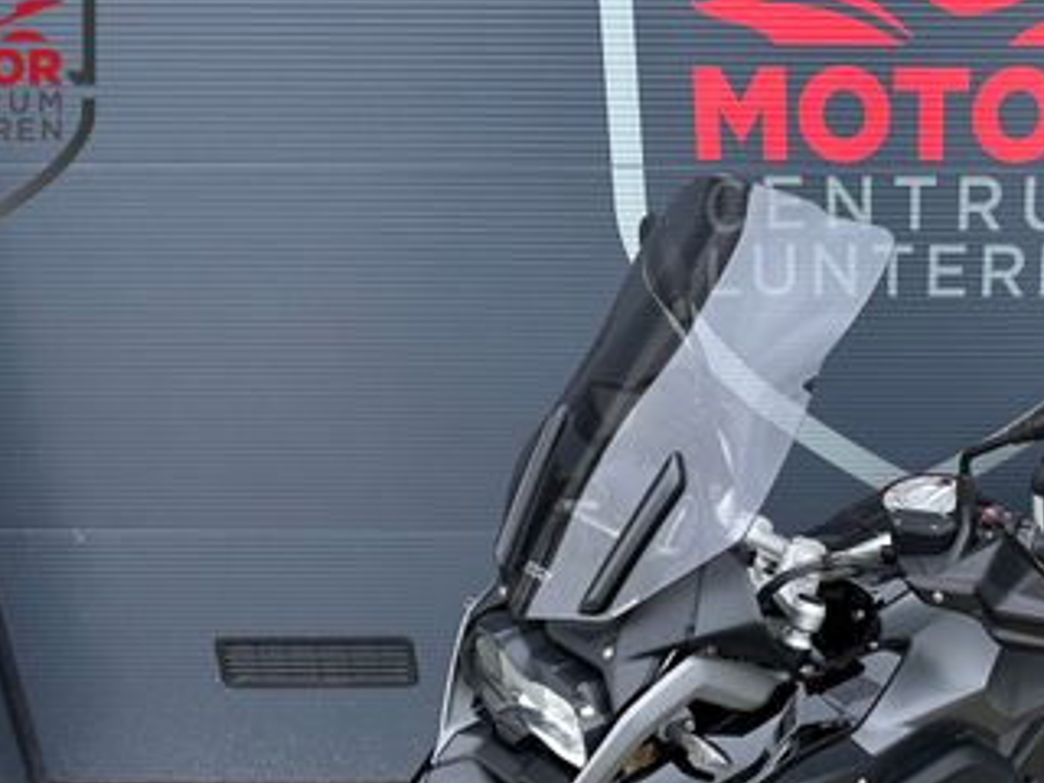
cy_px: 708
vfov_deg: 29.0
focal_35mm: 48
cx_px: 878
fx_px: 1448
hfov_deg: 37.8
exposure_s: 1/100
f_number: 1.78
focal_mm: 6.86
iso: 80
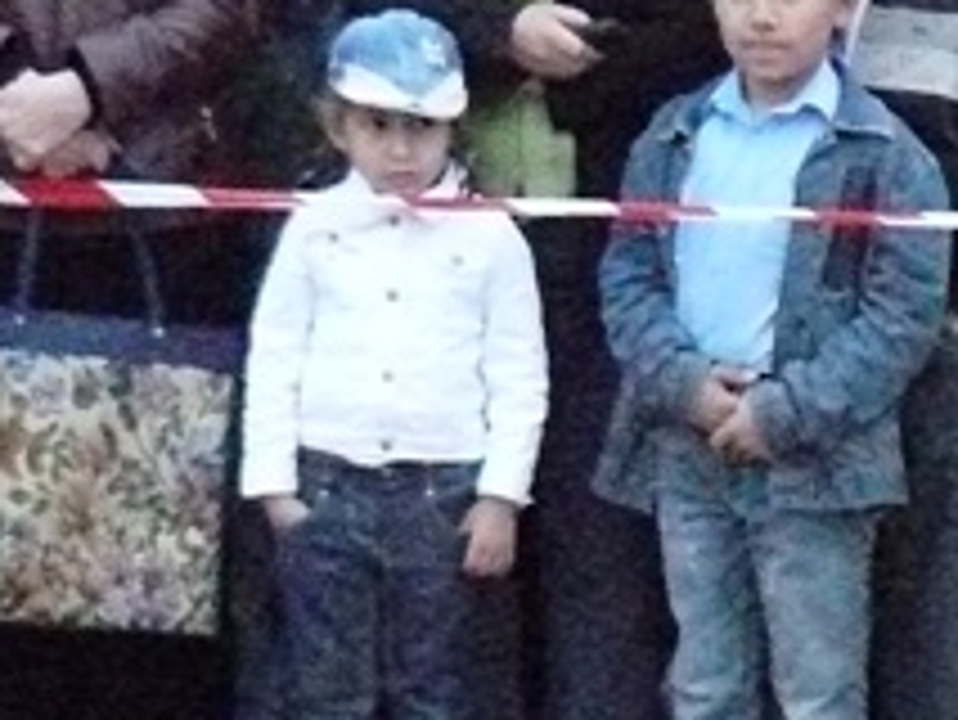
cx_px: 1277
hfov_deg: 11.4
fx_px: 4652
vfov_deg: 8.8
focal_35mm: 168
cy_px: 63
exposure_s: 1/100
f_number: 2.8
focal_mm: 6.1
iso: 1250
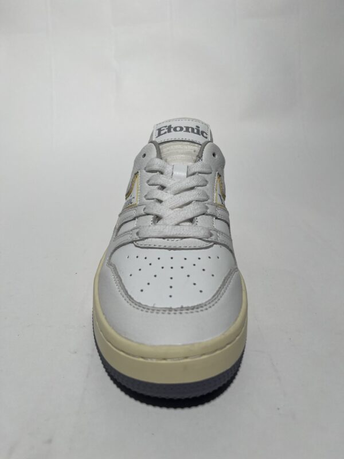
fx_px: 345
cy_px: 230
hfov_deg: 53.1
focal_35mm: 26
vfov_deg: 67.3
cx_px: 172
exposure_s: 1/1009
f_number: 1.6
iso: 50
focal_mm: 5.1
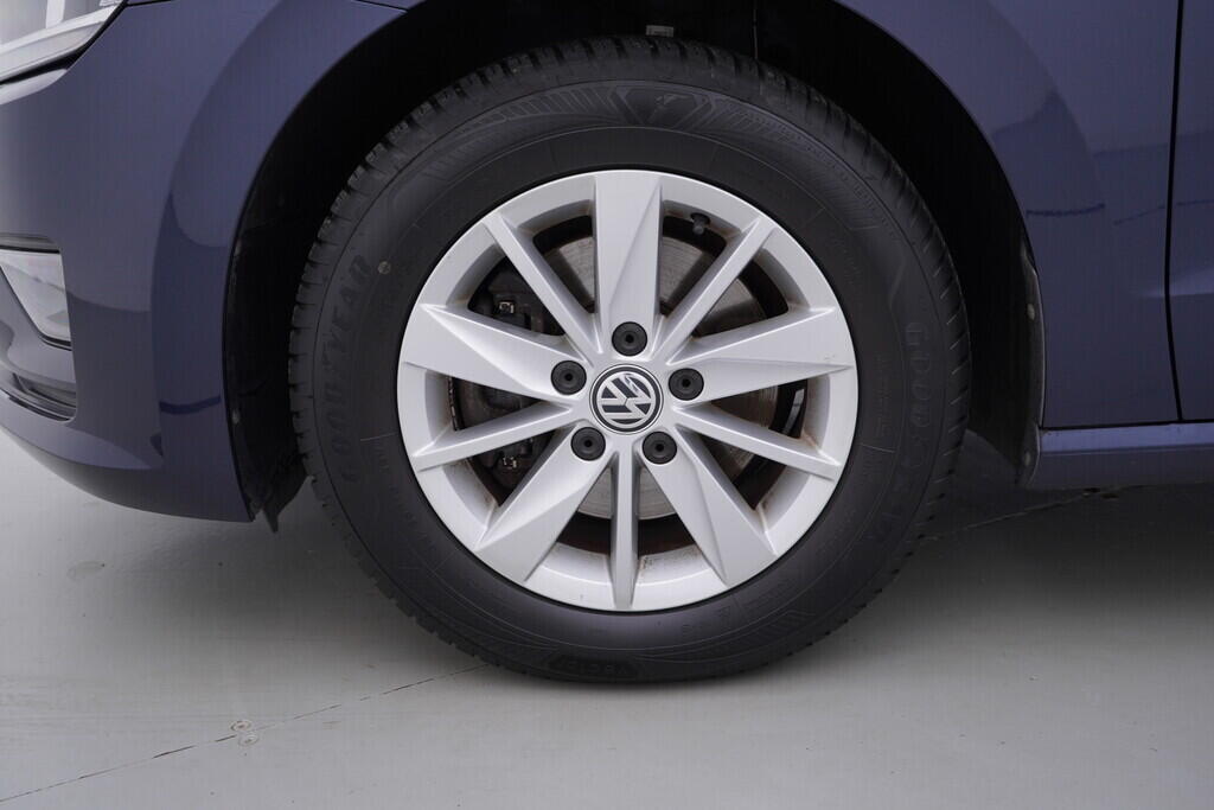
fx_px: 1214
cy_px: 405
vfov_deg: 36.9
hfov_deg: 53.1
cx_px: 607
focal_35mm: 36
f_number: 4
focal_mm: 24
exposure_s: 1/80
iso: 125
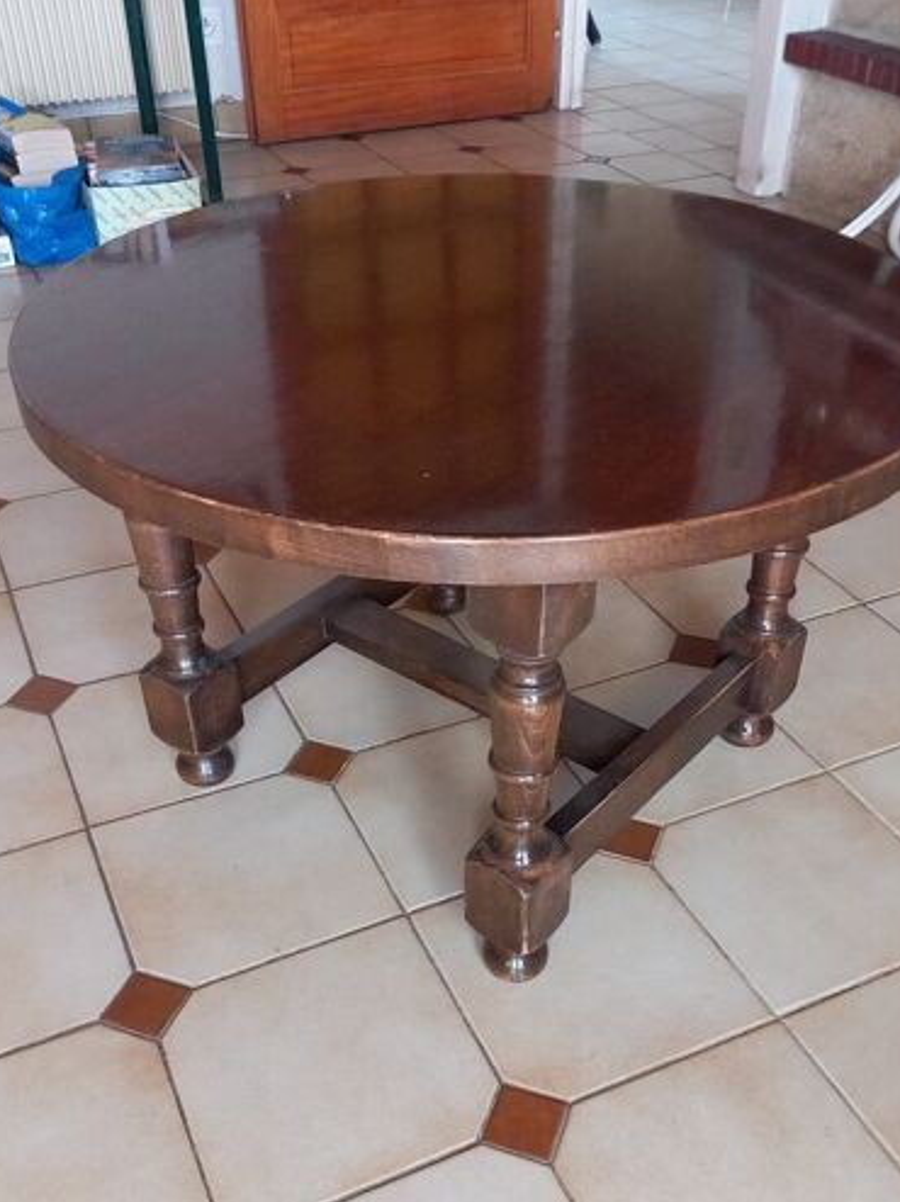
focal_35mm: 35
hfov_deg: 40.7
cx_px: 455
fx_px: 1214
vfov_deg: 52.1
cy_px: 754
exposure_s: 1/25
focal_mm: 4
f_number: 1.8
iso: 320
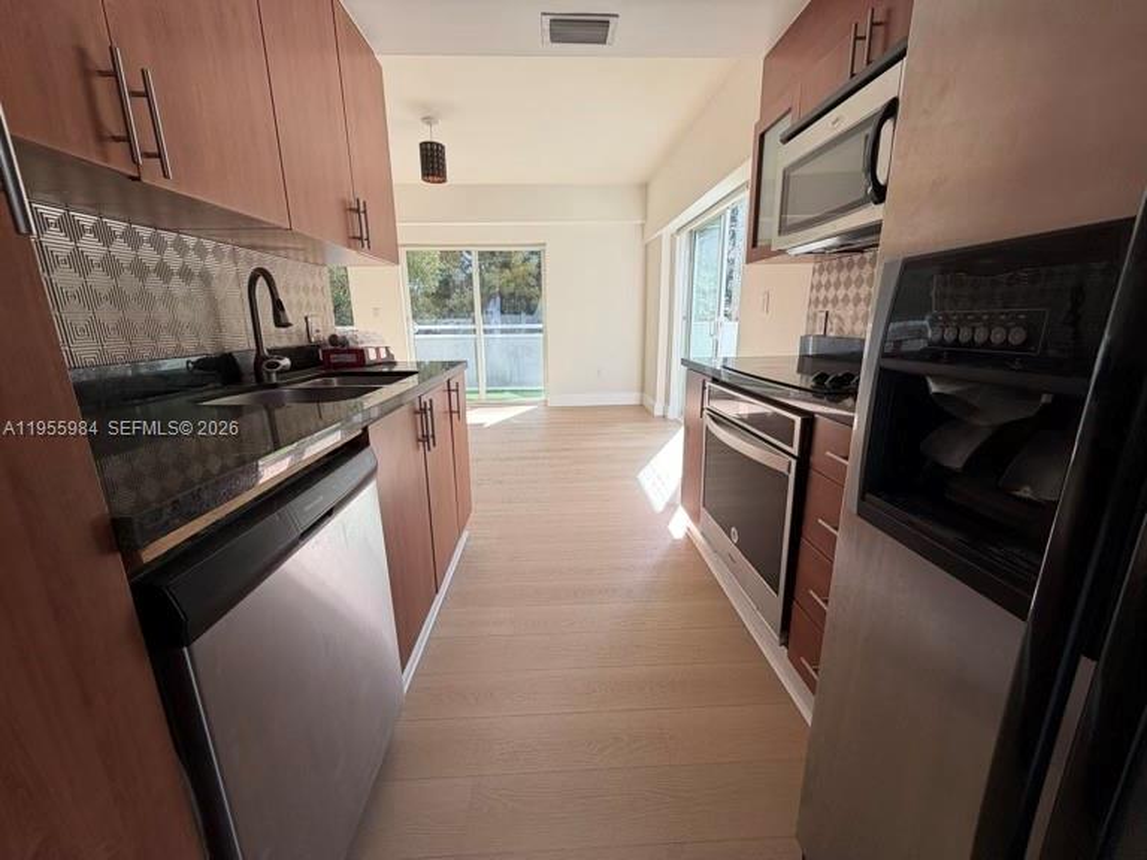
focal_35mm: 14
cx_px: 574
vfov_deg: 85.7
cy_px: 430
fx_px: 464
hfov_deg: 102.1
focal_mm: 2.22
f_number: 2.2
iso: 50
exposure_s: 1/121
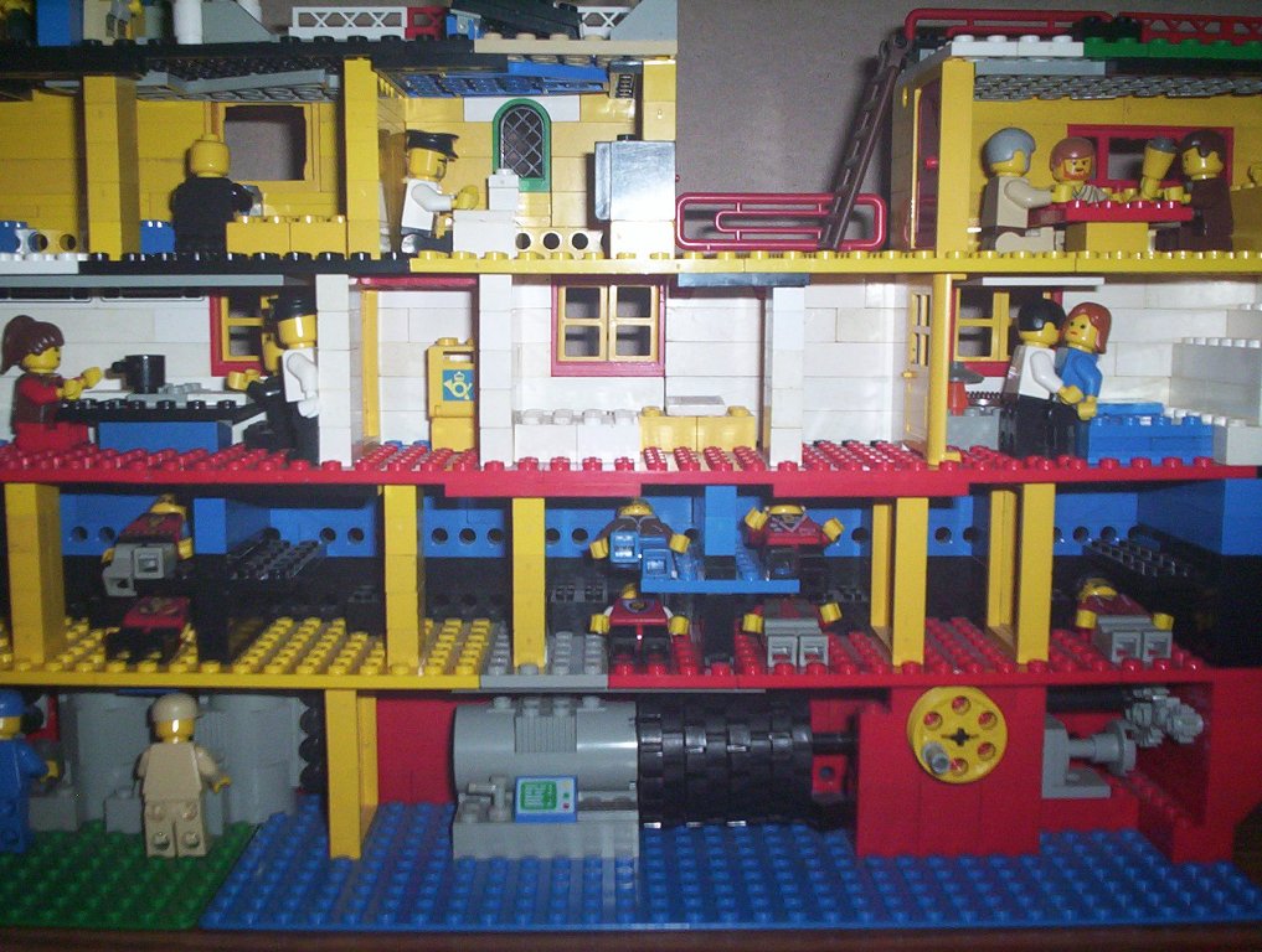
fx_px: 1389
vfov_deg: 37.9
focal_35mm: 38
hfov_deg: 48.9
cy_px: 476
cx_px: 631
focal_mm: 4.99
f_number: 4.5
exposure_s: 1/60
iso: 140
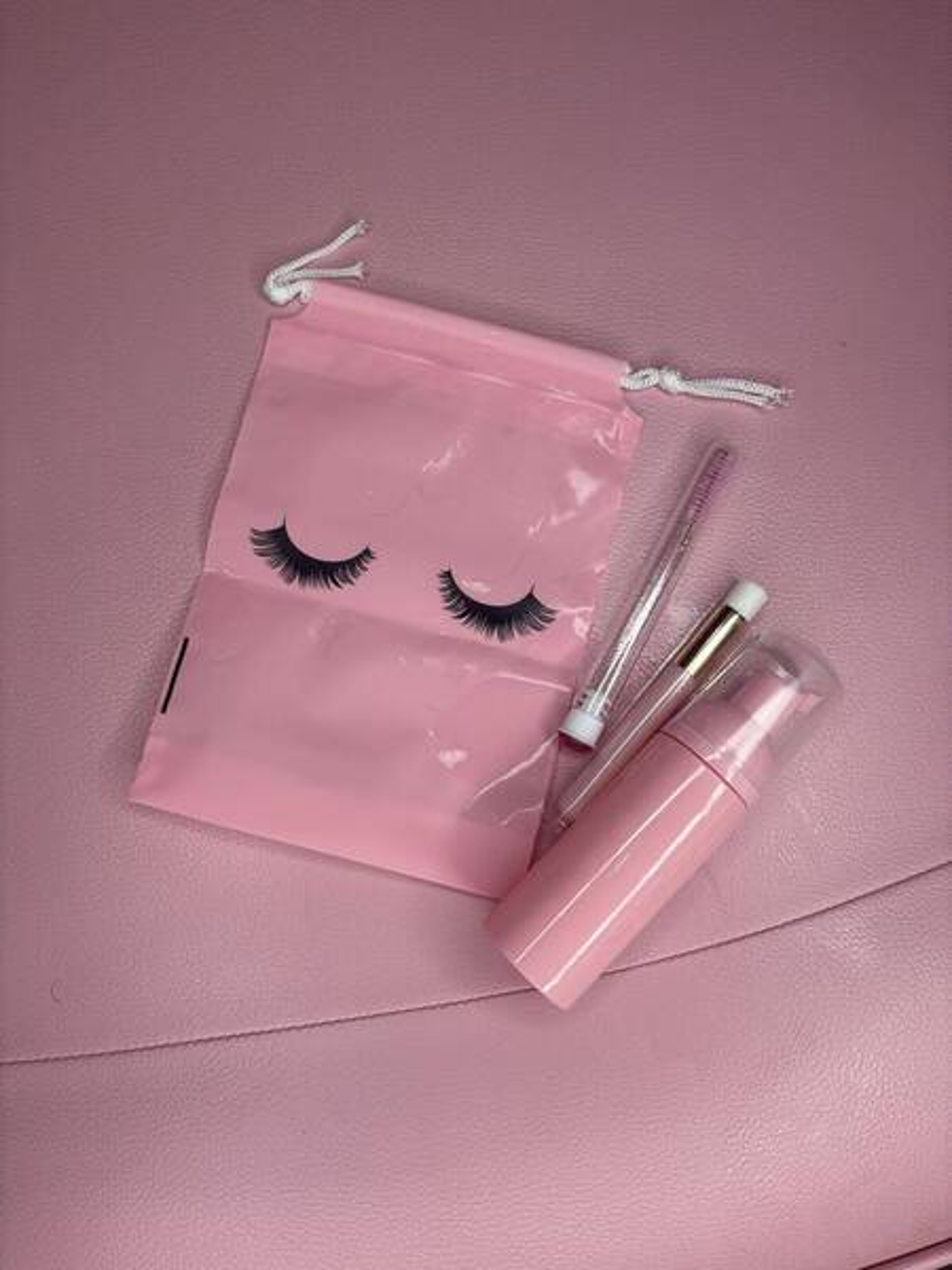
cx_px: 476
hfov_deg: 53.1
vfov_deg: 67.3
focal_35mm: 26
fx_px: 953
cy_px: 635
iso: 50
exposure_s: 1/716
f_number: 1.6
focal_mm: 5.96
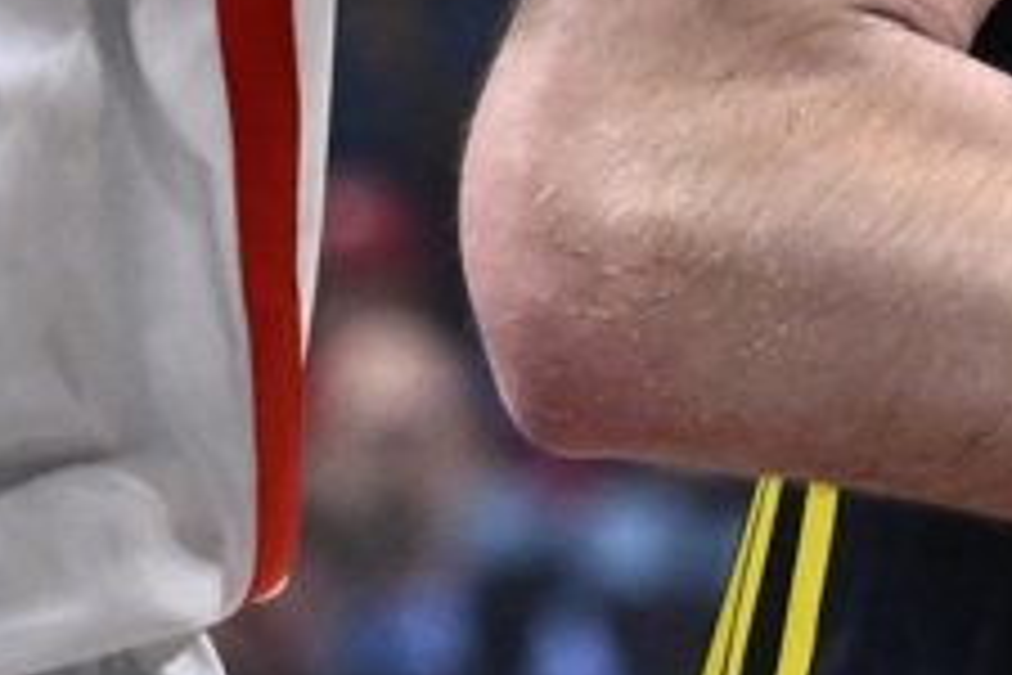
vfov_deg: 2.1
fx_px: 18692
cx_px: 783
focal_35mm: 665
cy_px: -731
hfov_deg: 3.1
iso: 3200
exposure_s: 1/1250
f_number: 4
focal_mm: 110
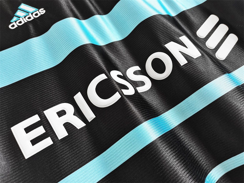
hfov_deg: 67.3
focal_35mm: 26
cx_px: 122
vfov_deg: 53.1
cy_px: 92
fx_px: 183
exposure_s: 1/100
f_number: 1.8
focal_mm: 5.58
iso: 250
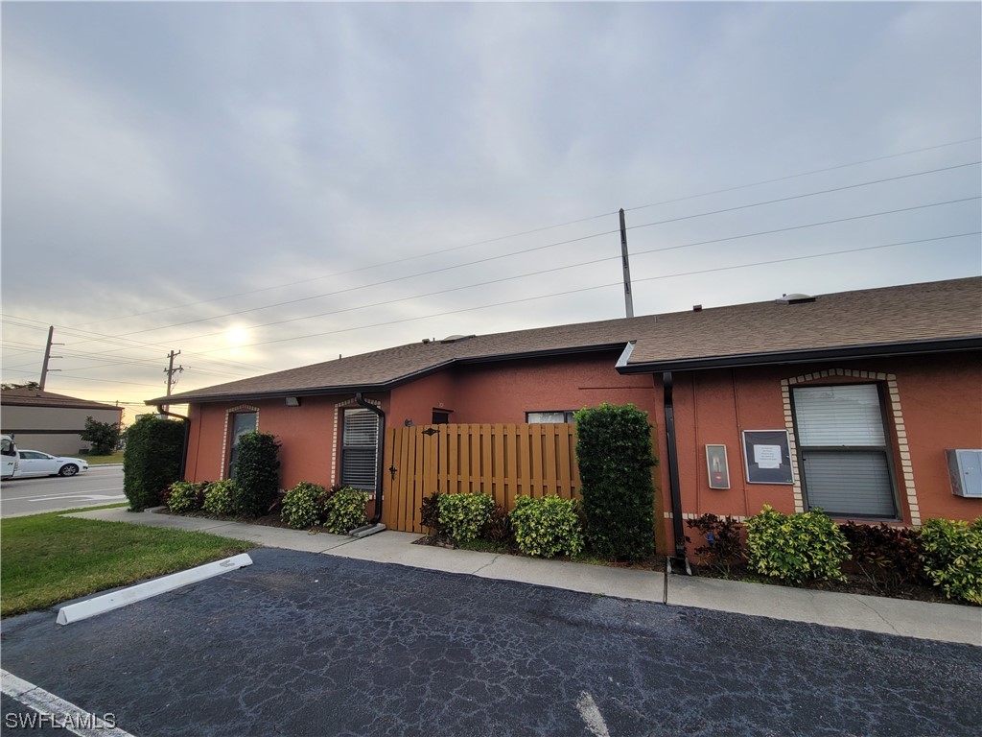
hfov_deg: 106.2
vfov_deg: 89.9
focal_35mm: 13
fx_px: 369
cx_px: 491
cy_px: 368
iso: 64
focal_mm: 2.2
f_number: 2.2
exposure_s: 1/579
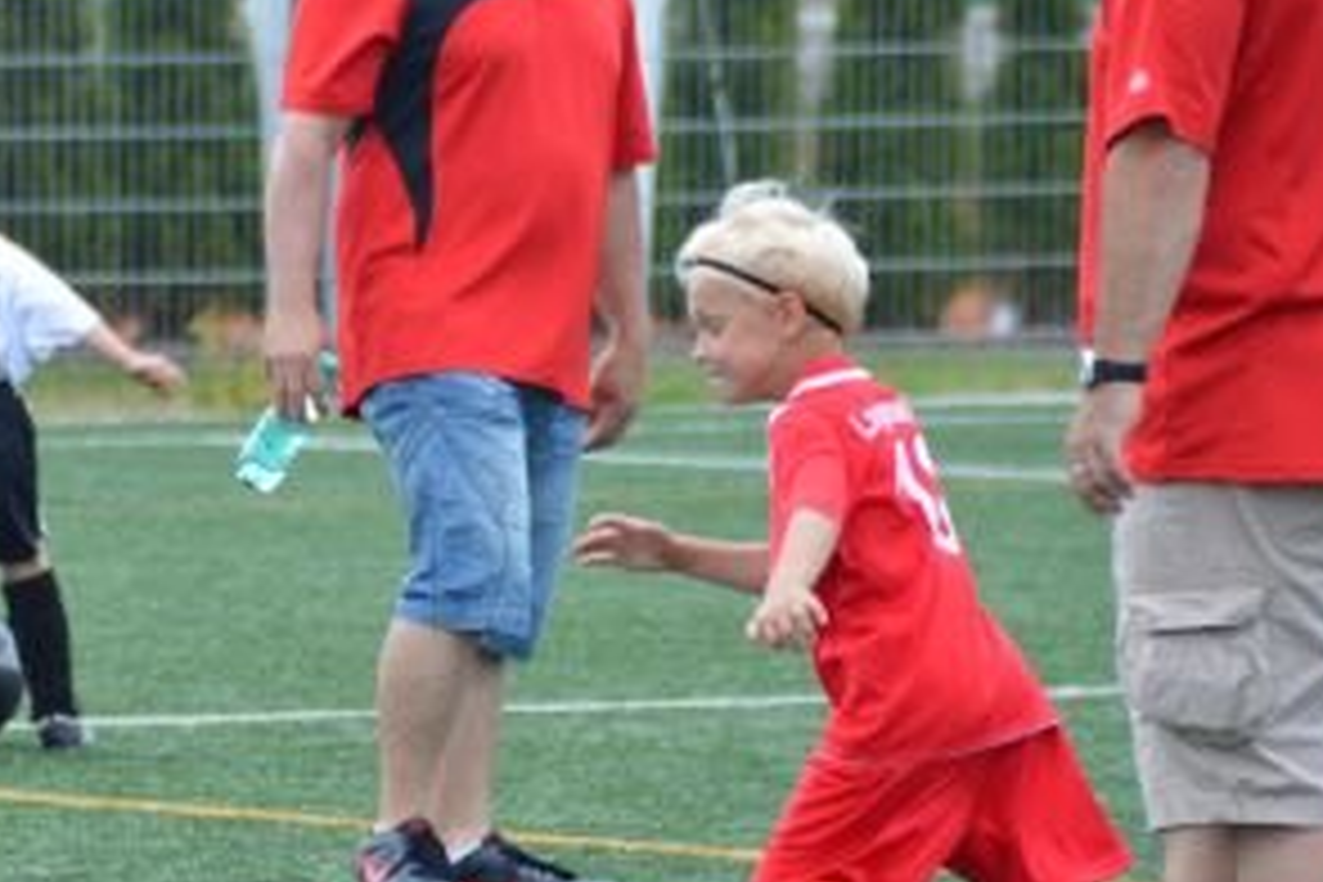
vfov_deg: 2.2
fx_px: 22489
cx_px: 140
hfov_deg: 3.4
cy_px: 781
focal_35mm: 612
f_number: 5.6
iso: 250
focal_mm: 200
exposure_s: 1/500
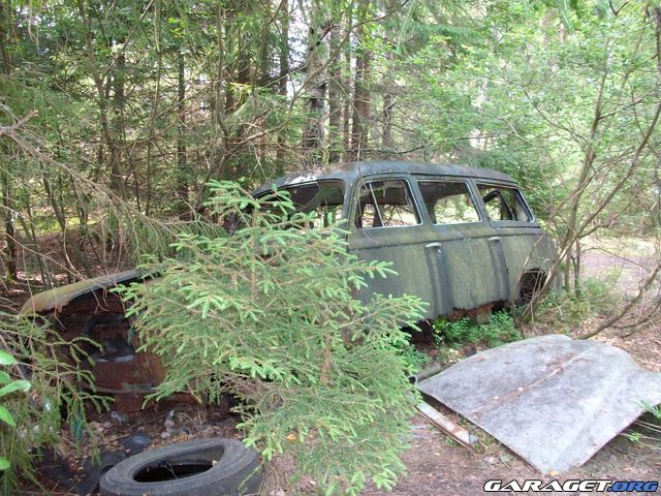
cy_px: 248
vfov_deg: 44.2
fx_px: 611
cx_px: 330
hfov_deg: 56.8
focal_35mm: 32
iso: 224
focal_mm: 5.7
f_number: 2.9
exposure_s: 1/40
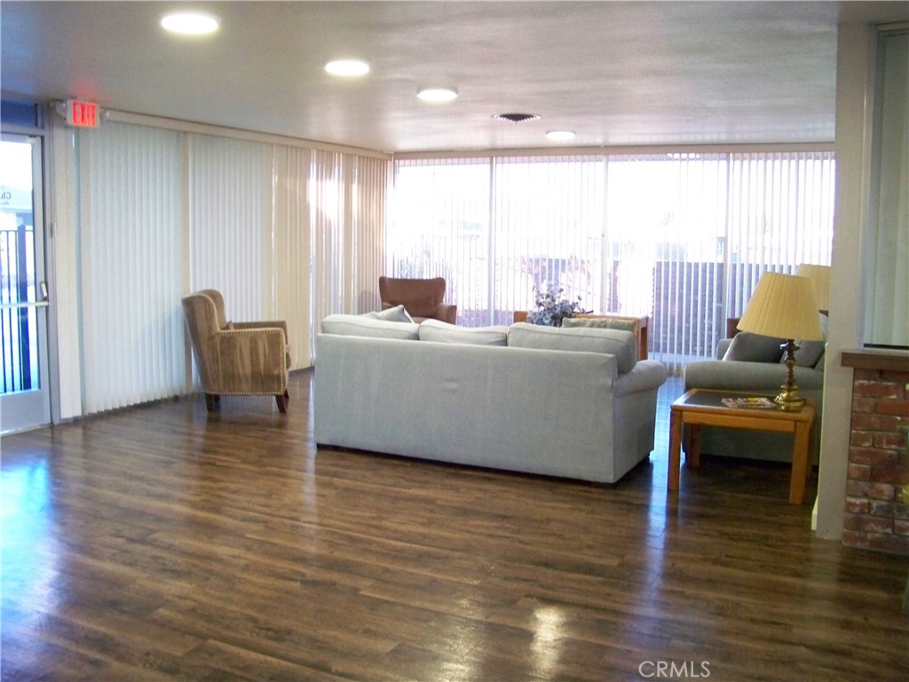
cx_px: 454
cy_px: 341
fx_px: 867
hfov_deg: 55.4
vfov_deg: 42.9
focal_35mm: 33
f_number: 2.8
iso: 640
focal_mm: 5.85
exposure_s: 1/30
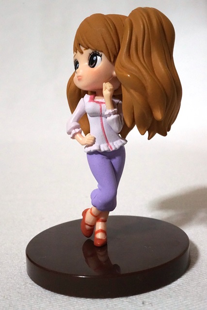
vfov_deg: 43.6
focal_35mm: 45
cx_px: 104
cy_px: 155
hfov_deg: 29.9
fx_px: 388
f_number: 18
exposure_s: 1/15
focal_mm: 30
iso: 3200
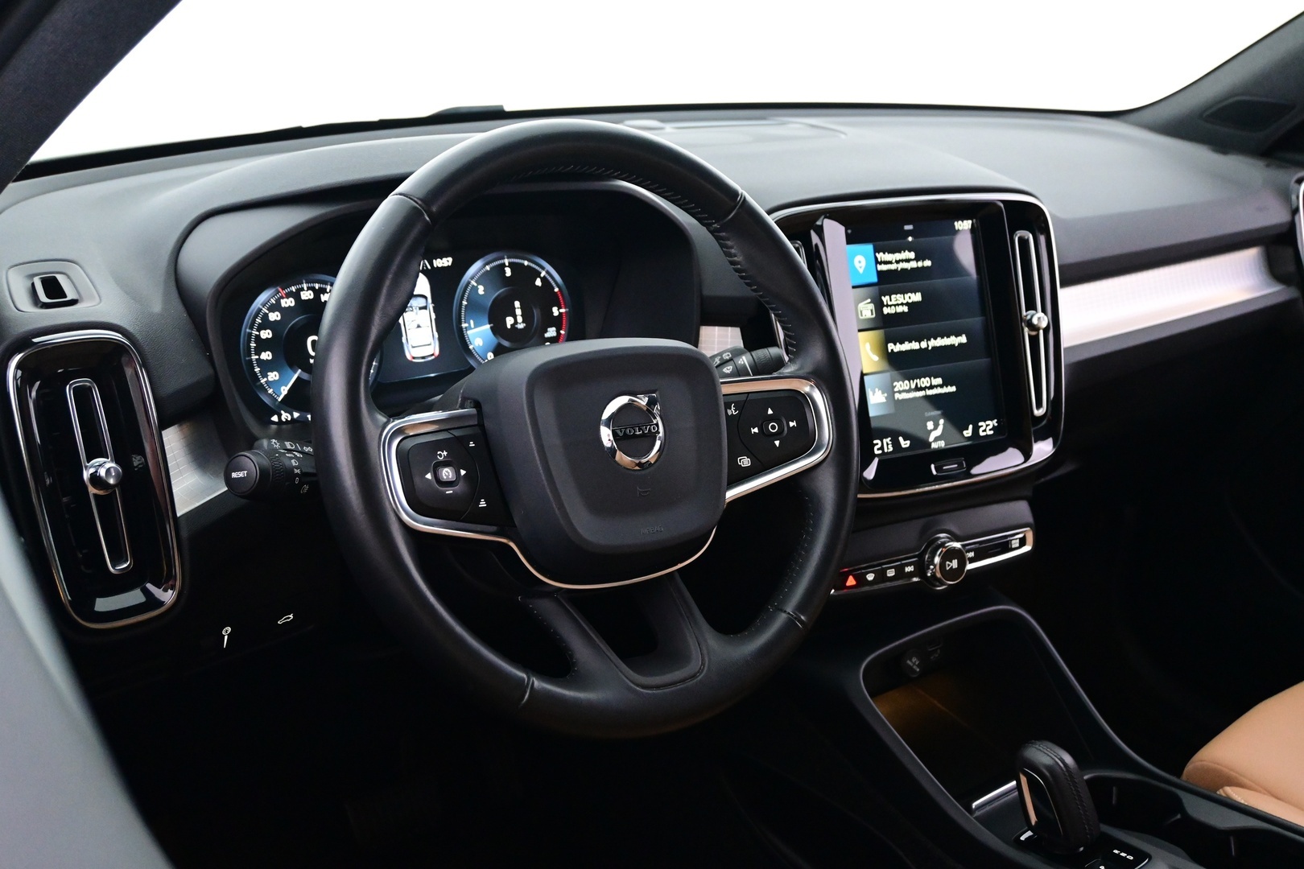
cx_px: 652
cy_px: 434
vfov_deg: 36.9
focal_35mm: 36
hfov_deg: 53.1
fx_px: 1304
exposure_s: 1/40
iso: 4500
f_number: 4.2
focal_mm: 24
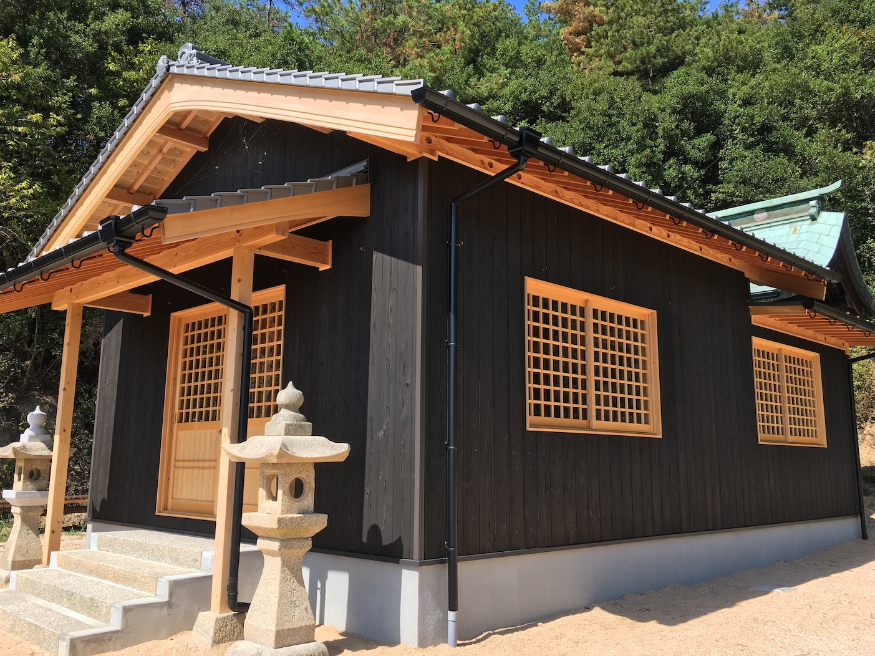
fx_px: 784
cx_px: 440
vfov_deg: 45.4
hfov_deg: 58.4
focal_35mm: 31
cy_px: 316
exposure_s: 1/739
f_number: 2.2
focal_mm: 4.15
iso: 25
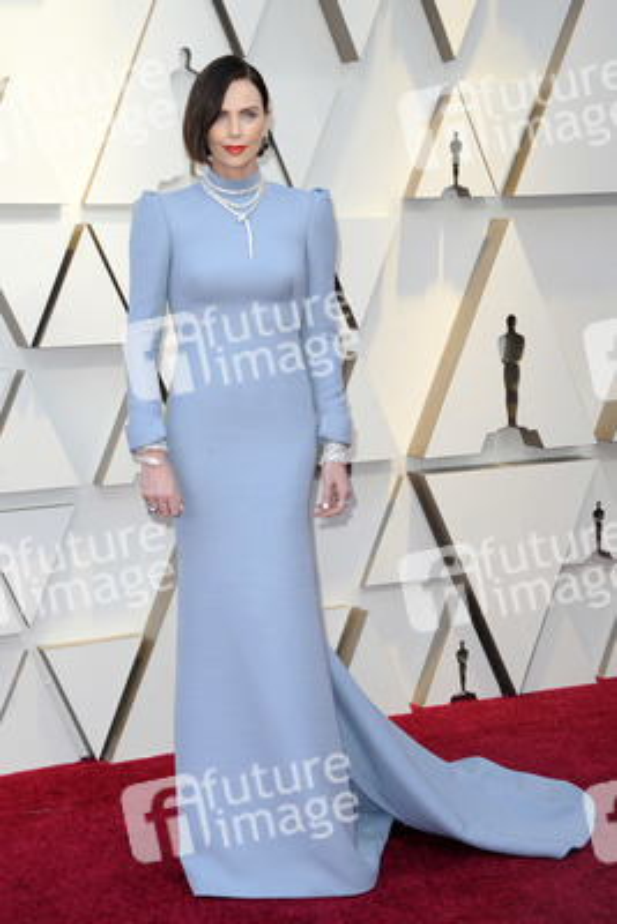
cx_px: 308
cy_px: 462
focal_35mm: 62
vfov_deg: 32.4
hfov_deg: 21.9
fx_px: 1592
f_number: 6.3
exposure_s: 1/250
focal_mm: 62
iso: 800
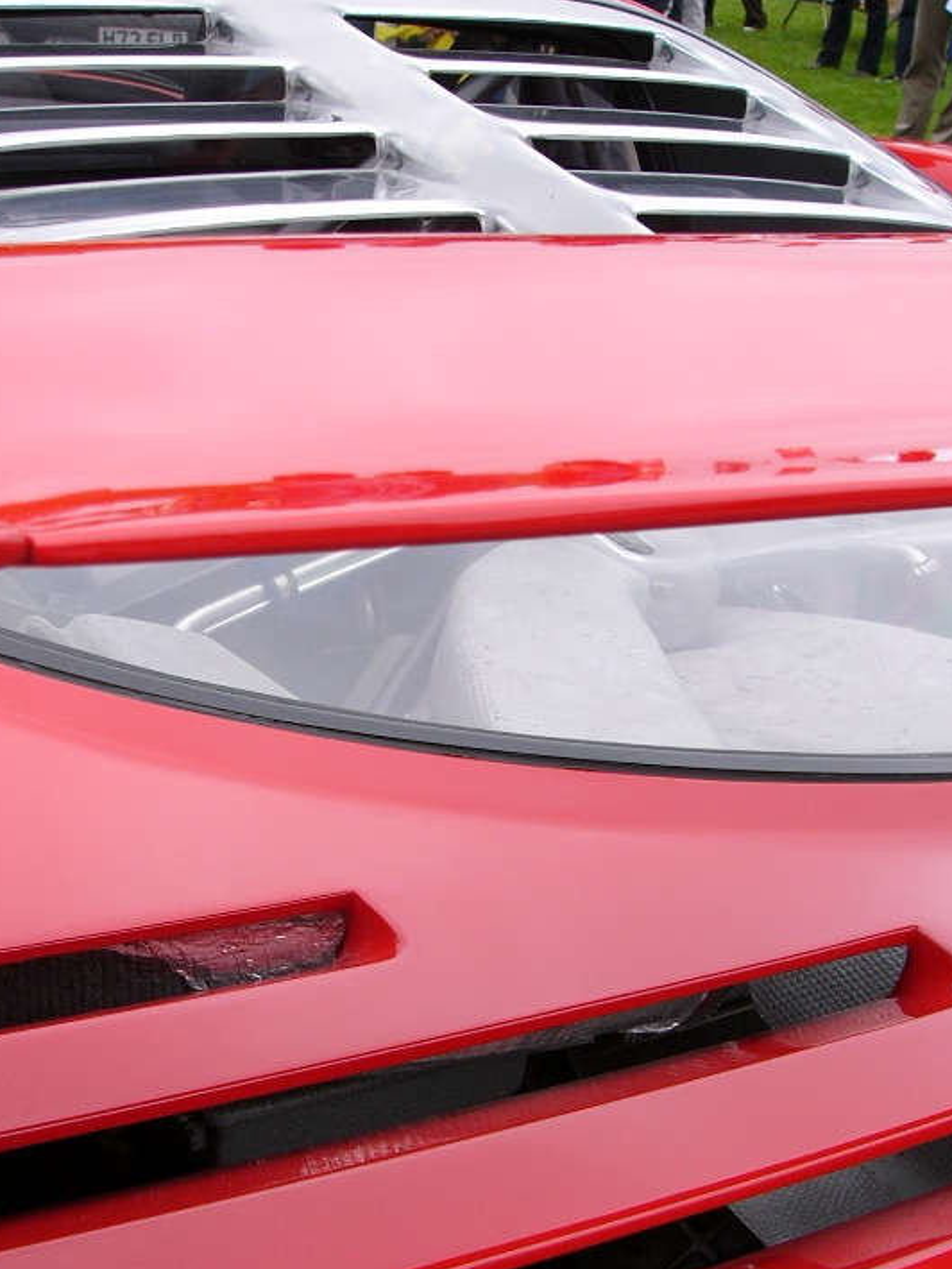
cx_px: 360
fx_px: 1906
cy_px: 814
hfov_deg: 27.9
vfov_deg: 36.5
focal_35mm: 52
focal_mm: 6
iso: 50
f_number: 3.3
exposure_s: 1/125
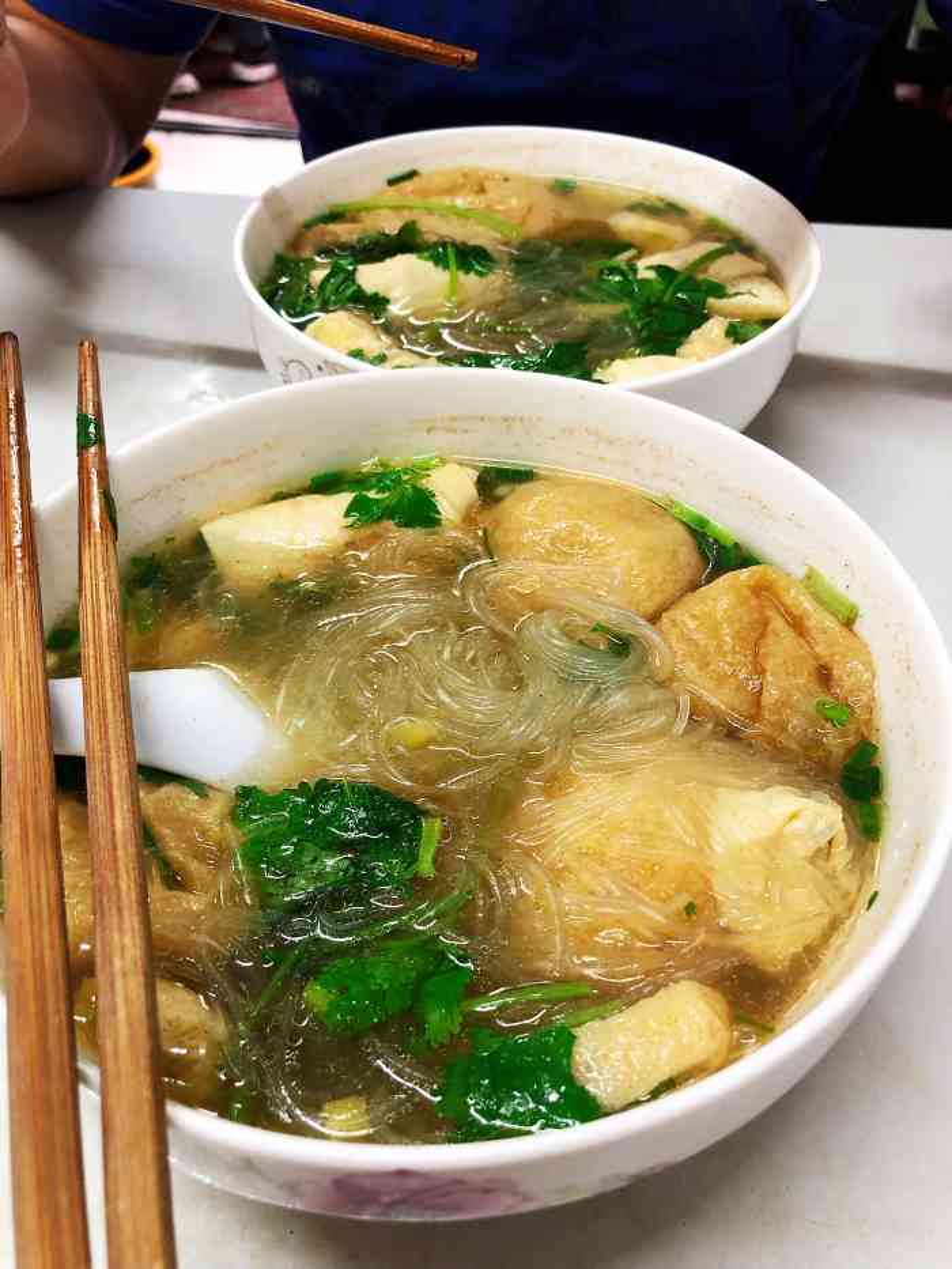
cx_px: 476
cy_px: 634
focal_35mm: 28
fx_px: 1026
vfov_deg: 63.4
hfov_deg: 49.8
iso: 64
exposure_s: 1/17
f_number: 1.8
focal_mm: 4
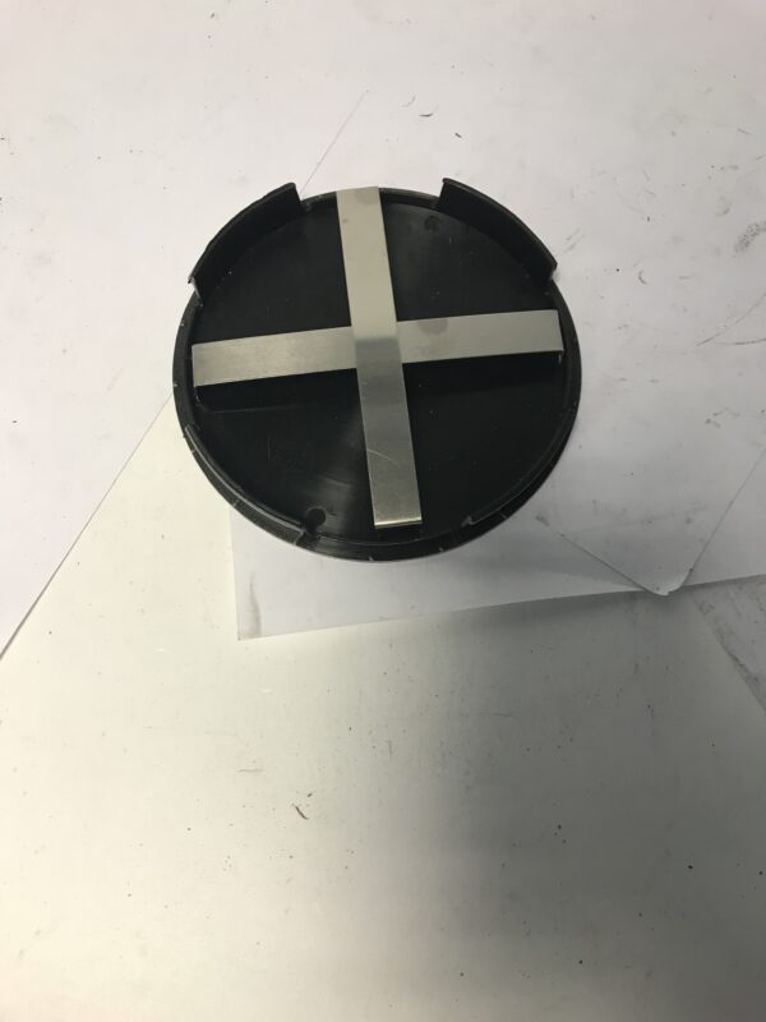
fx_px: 826
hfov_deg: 49.7
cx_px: 383
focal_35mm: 28
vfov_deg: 63.4
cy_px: 511
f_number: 1.8
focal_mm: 3.99
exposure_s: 1/33
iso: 32
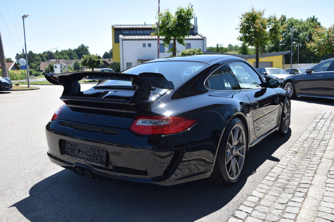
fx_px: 292
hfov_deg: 59.5
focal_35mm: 32
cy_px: 111
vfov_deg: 41.7
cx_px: 167
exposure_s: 1/320
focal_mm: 21
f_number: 9
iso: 200
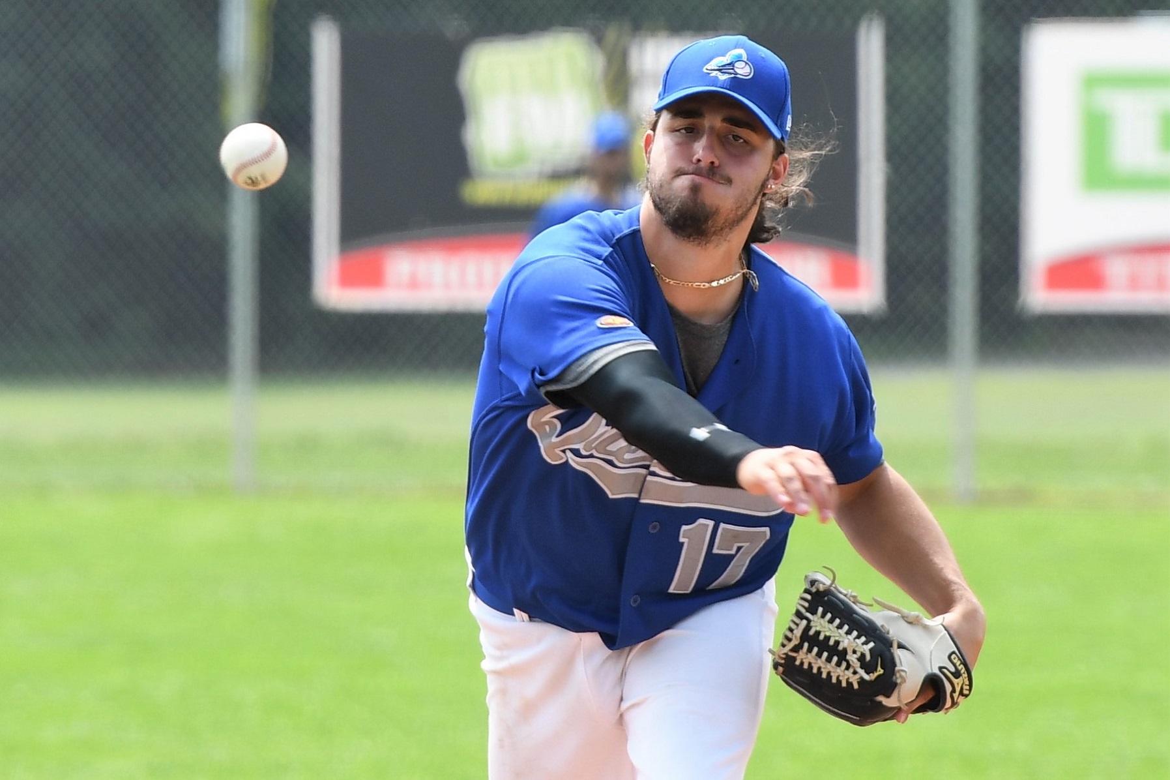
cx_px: 585
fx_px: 9748
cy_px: 390
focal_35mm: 300
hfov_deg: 6.9
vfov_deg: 4.6
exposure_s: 1/1000
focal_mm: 200
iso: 250
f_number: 4
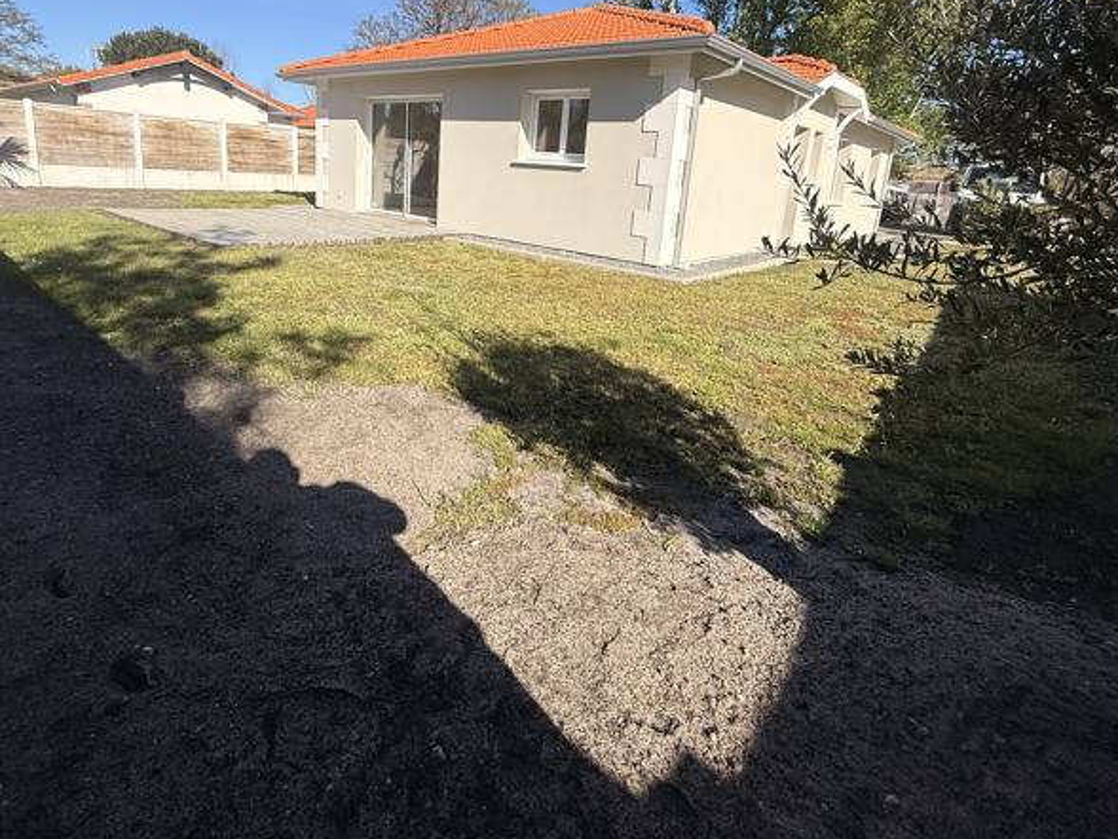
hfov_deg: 84.5
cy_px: 304
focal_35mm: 19
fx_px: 614
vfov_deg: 67.4
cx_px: 516
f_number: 2.2
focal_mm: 2.22
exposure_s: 1/2976
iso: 50
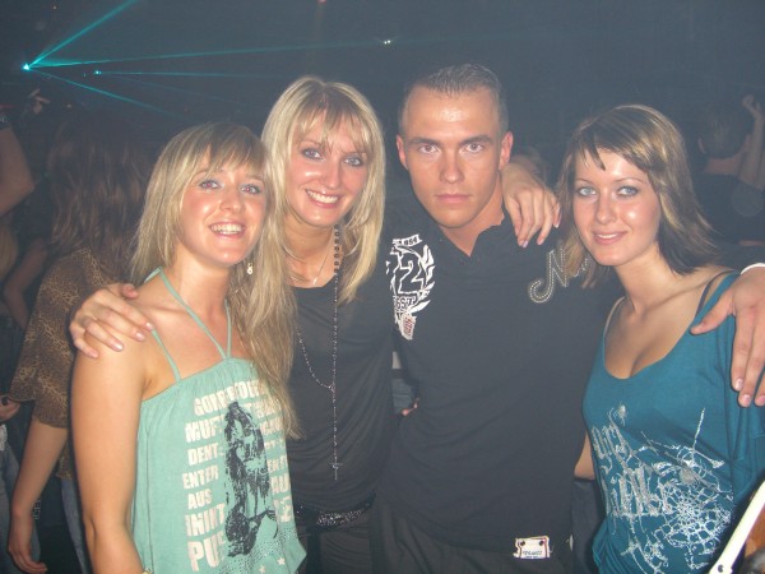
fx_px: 840
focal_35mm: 38
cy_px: 287
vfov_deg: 37.7
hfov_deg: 49.0
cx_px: 382
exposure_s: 1/60
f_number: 2.8
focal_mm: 7.9
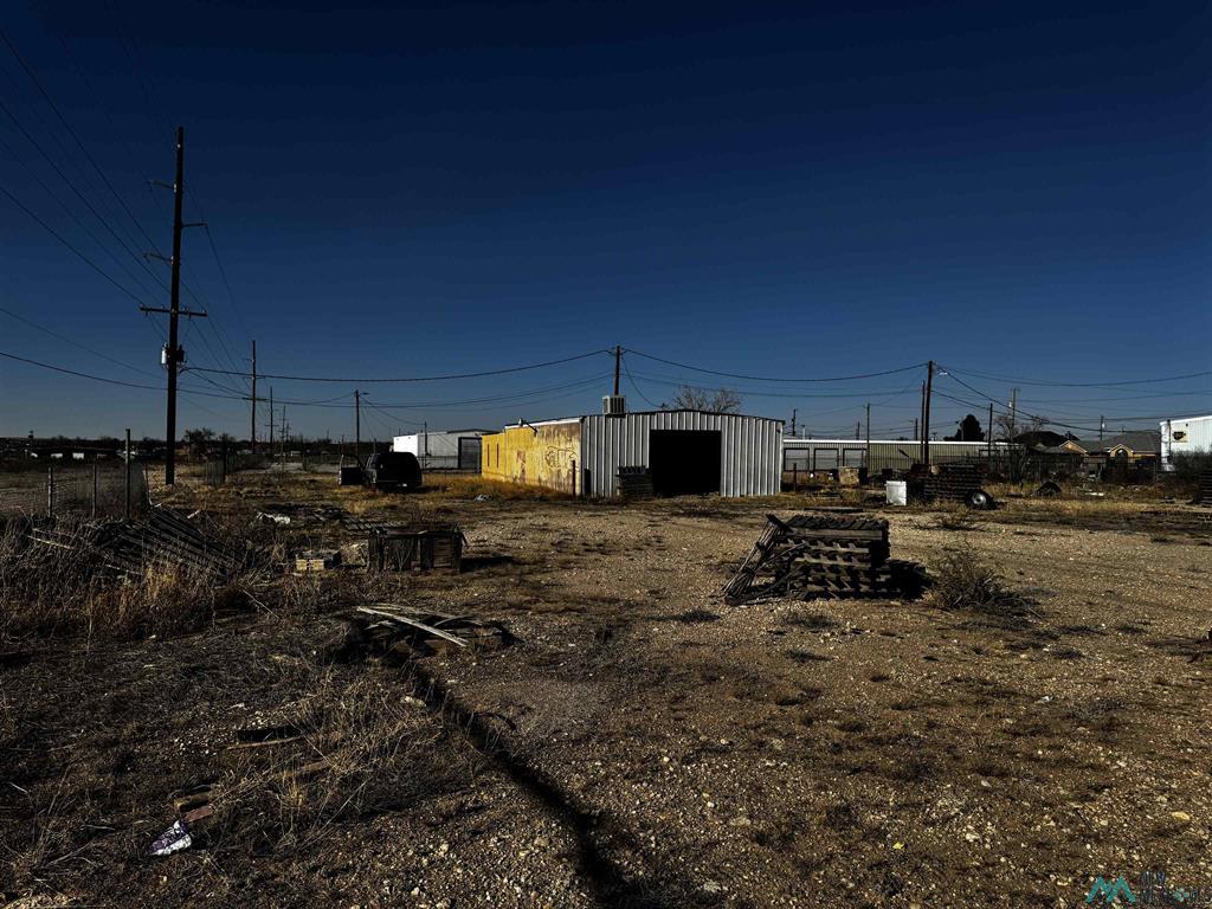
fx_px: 840
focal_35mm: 24
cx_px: 606
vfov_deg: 56.8
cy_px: 454
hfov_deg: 71.6
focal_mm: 6.76
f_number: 1.78
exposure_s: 1/9009
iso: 80
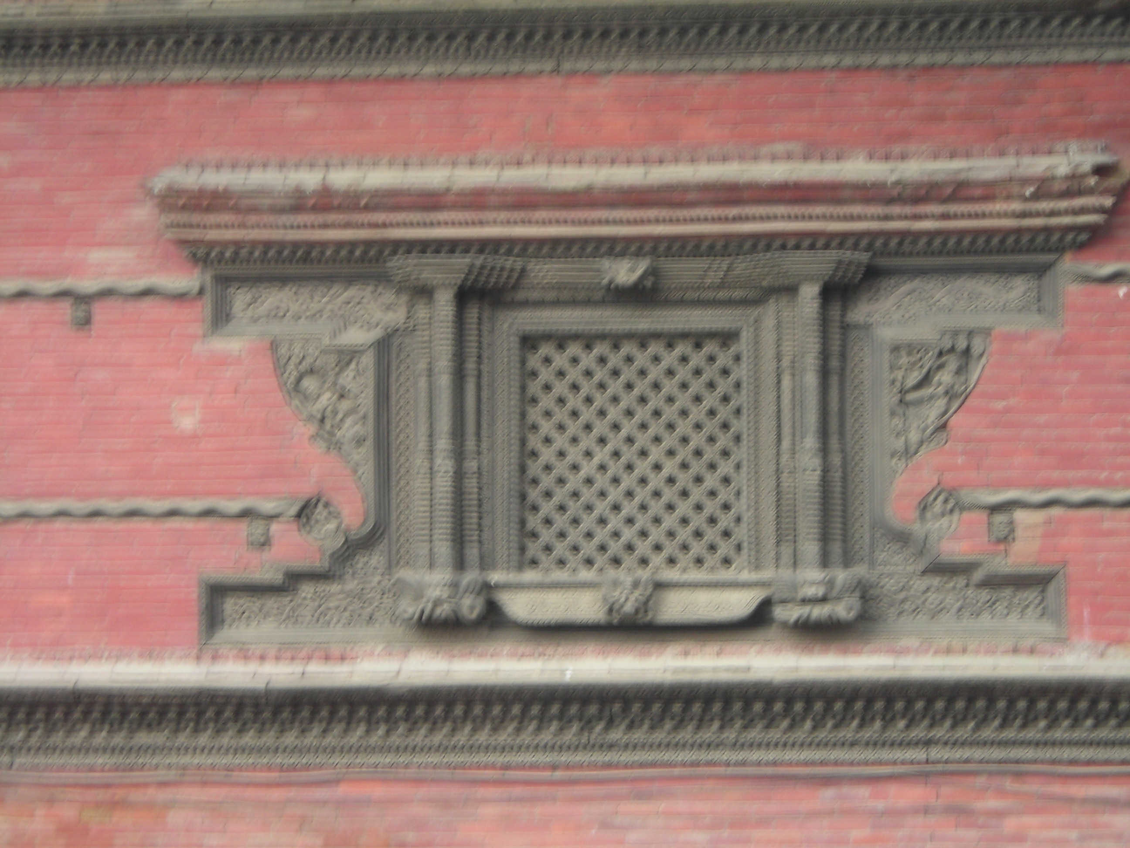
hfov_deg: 17.0
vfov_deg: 12.8
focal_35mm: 116
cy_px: 424
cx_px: 565
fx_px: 3787
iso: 50
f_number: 5.3
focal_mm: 19.2
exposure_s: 1/6.9
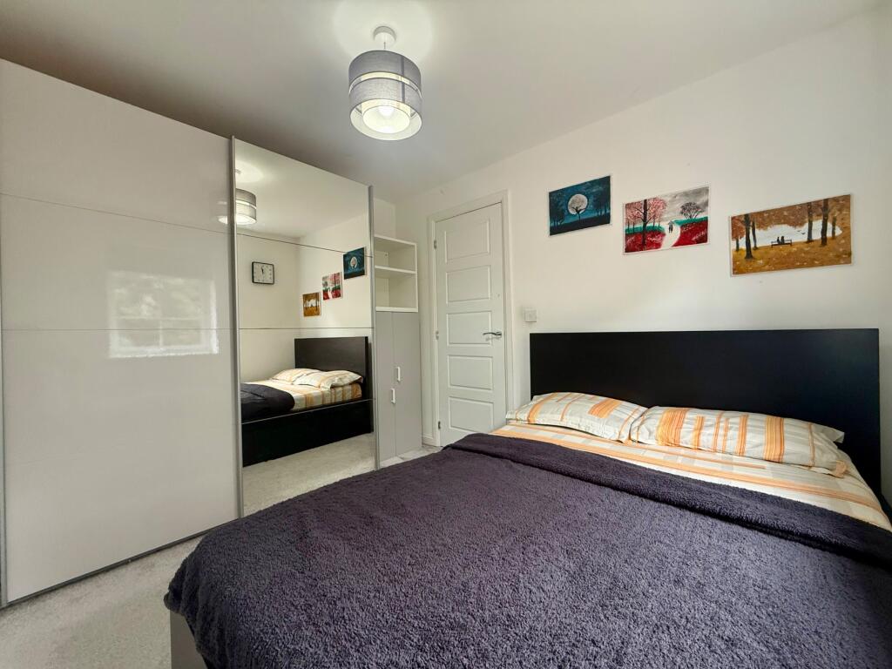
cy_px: 334
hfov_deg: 102.1
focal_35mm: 14
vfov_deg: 85.7
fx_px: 361
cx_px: 446
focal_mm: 2.22
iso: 320
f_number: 2.2
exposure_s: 1/98
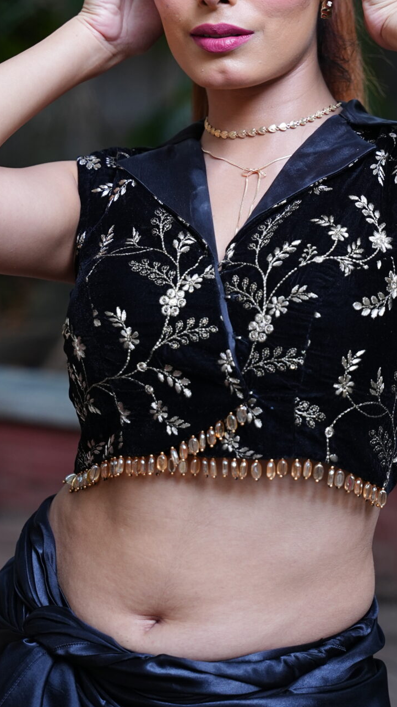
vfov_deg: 18.3
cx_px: 252
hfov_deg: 10.5
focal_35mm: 115
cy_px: 66
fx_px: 2154
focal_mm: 55
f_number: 2.8
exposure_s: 1/100
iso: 400
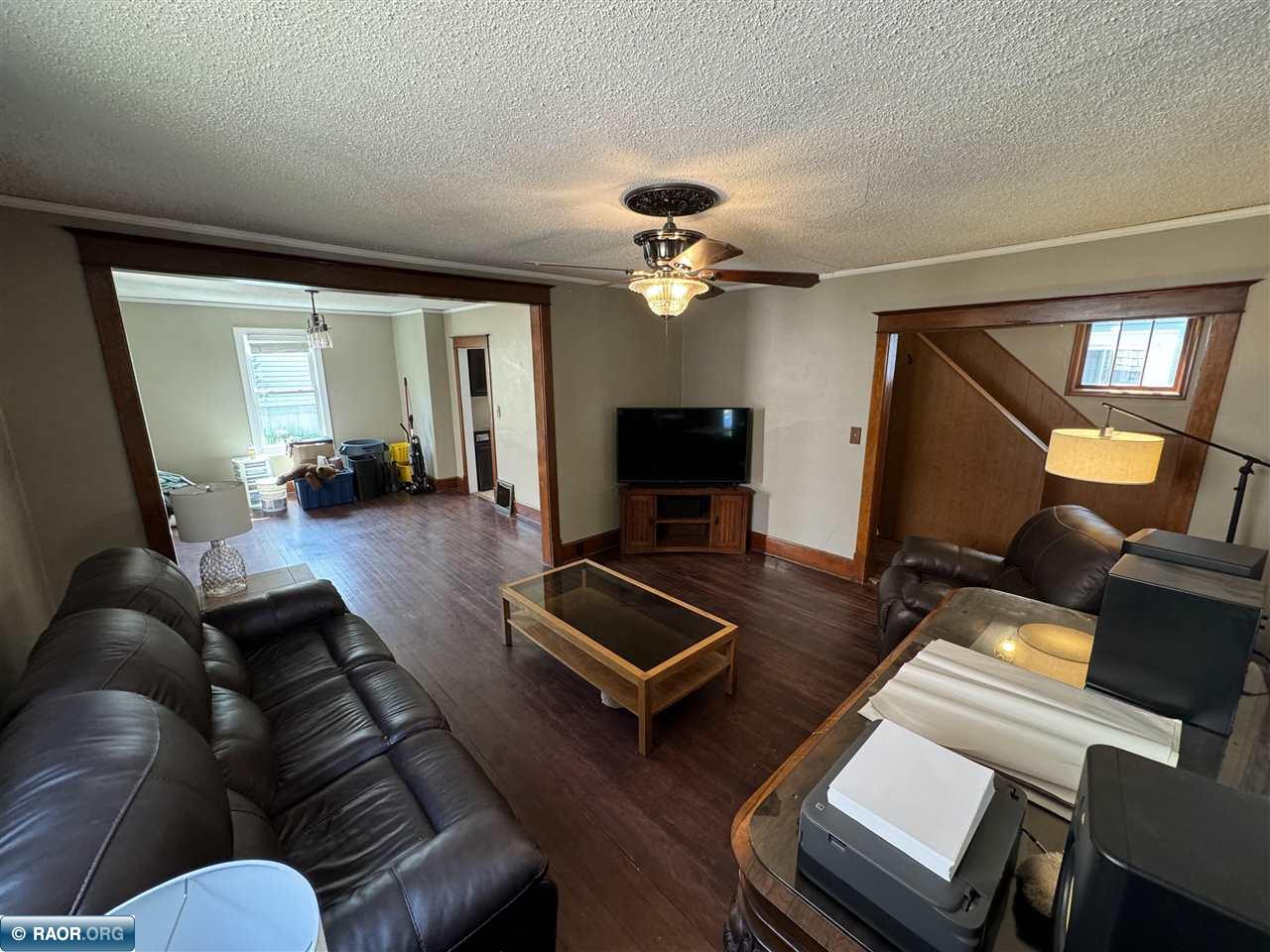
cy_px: 476
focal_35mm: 14
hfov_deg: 102.1
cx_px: 635
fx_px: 514
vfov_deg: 85.7
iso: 320
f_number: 2.2
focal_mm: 2.22
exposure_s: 1/60
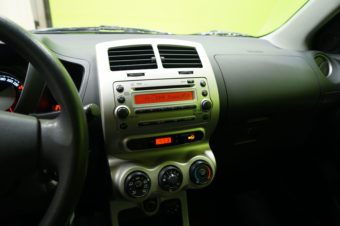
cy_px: 113
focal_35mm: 24
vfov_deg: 53.1
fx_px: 227
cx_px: 170
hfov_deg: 73.7
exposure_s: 1/20
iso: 800
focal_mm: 24
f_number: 4.5
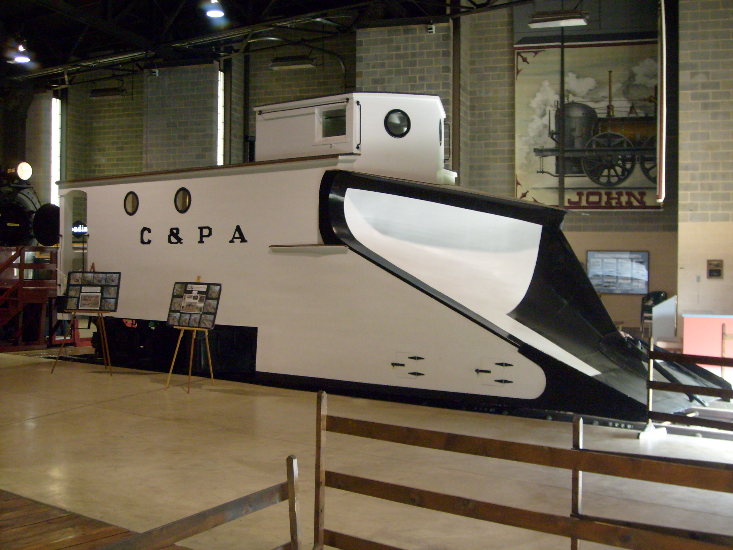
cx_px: 366
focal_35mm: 43
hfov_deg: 43.9
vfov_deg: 33.6
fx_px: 911
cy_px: 275
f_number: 3
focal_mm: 7.2
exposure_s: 1/20
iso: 200
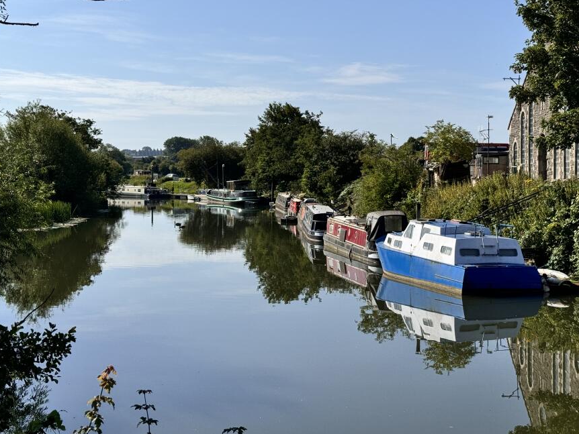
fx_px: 954
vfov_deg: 25.6
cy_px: 181
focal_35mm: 57
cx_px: 323
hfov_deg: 33.7
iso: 64
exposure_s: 1/7092
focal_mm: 6.76
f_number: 1.78
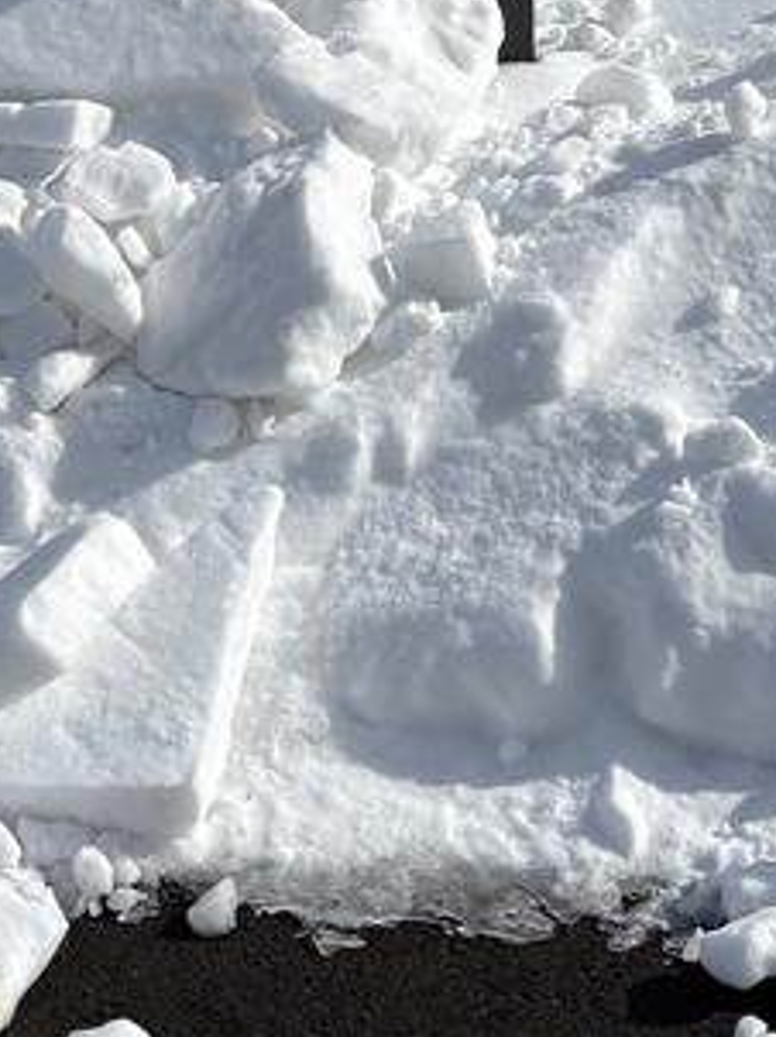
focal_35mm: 93
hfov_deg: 15.9
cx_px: 374
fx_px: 2784
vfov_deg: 19.3
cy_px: -367
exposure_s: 1/10101
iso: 40
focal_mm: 5.96
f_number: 1.6
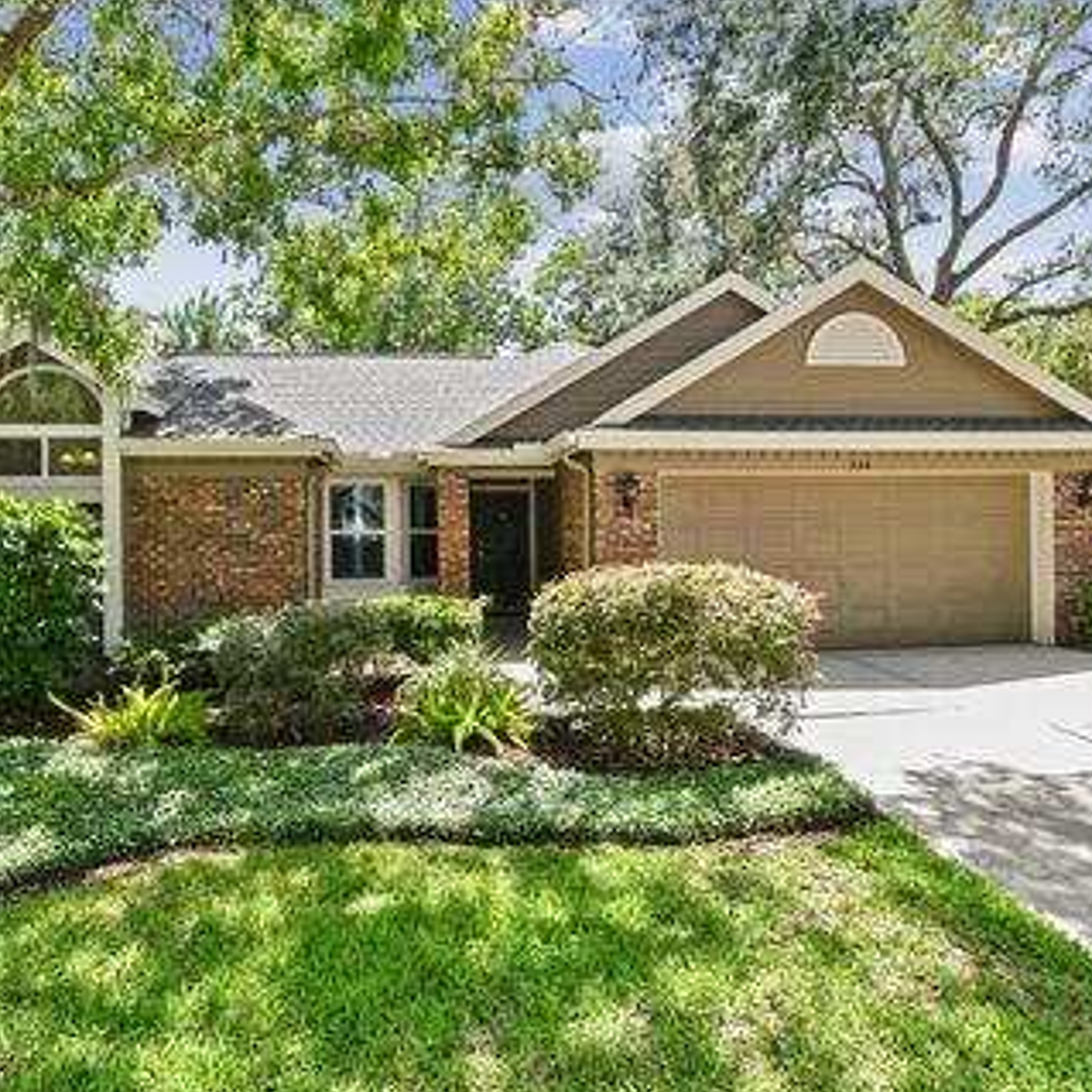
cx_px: 469
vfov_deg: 74.8
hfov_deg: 74.4
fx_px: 714
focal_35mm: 20
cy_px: 549
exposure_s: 1/80
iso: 100
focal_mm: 10
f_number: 7.1
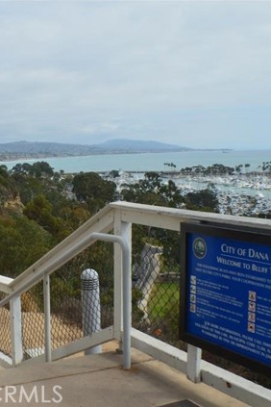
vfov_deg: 30.6
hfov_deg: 20.3
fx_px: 742
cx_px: 34
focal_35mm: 66
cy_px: 204
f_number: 11
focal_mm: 29
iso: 360
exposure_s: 1/500
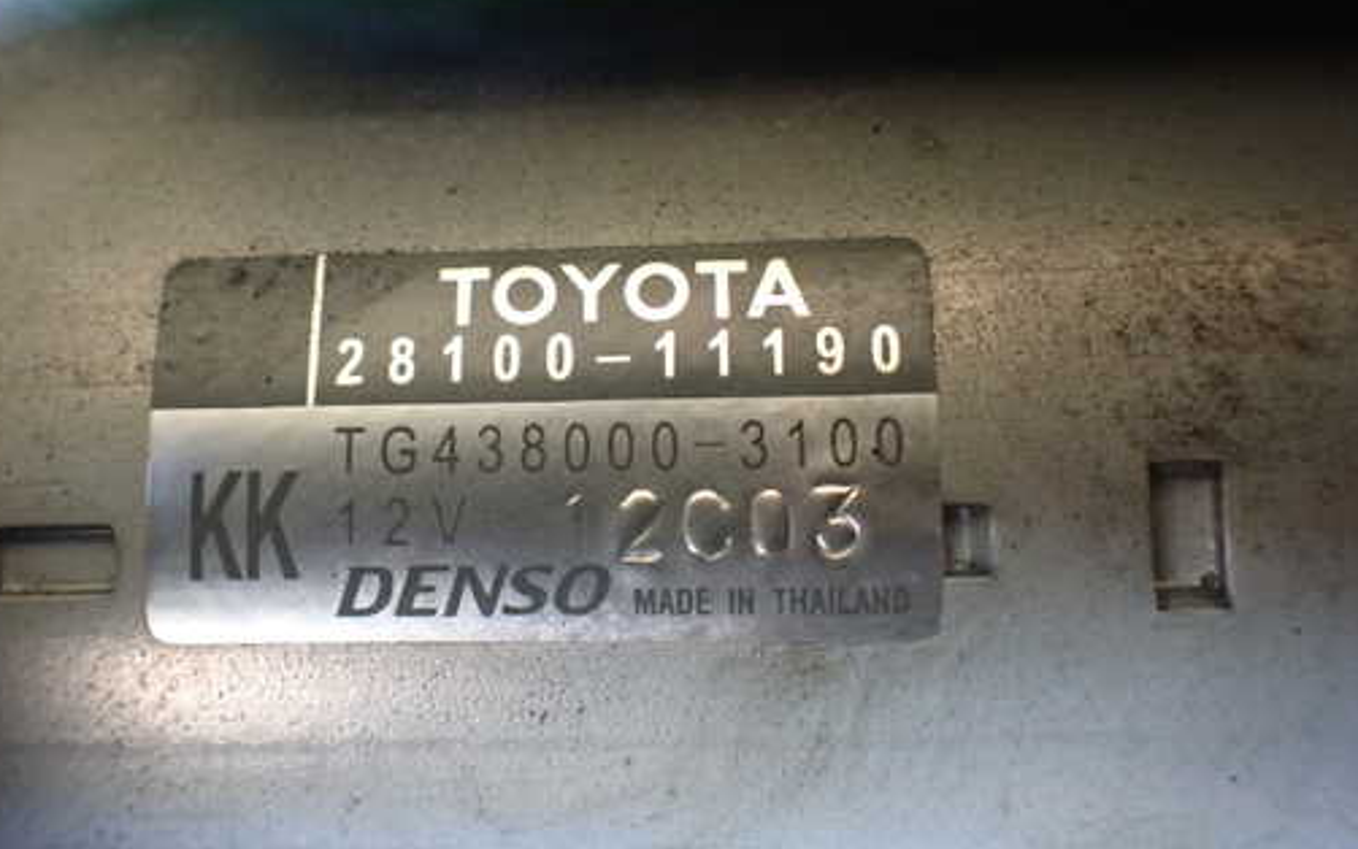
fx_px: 1407
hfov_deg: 51.4
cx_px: 598
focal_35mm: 38
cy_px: 335
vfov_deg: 33.5
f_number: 2.3
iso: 800
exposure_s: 1/40
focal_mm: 5.4
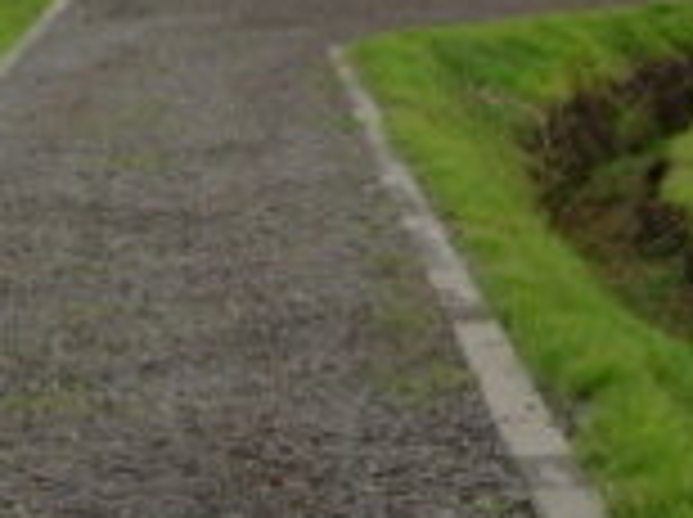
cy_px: -178
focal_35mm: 138
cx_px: 252
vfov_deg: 10.5
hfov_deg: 14.3
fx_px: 2758
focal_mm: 7.8
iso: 64
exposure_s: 1/724
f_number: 4.8
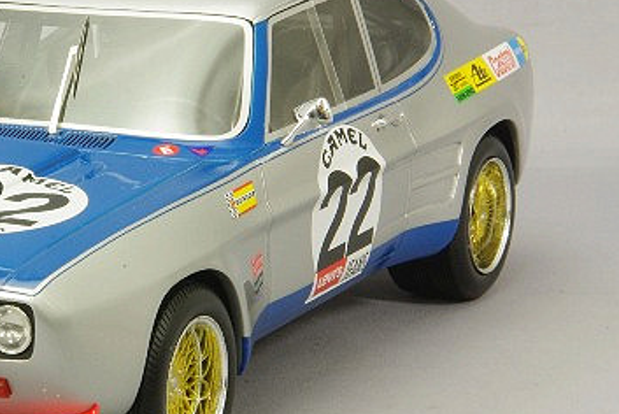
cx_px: 61
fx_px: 3493
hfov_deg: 10.1
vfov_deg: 6.8
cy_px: 194
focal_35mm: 203
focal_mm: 75
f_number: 32
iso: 400
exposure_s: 1
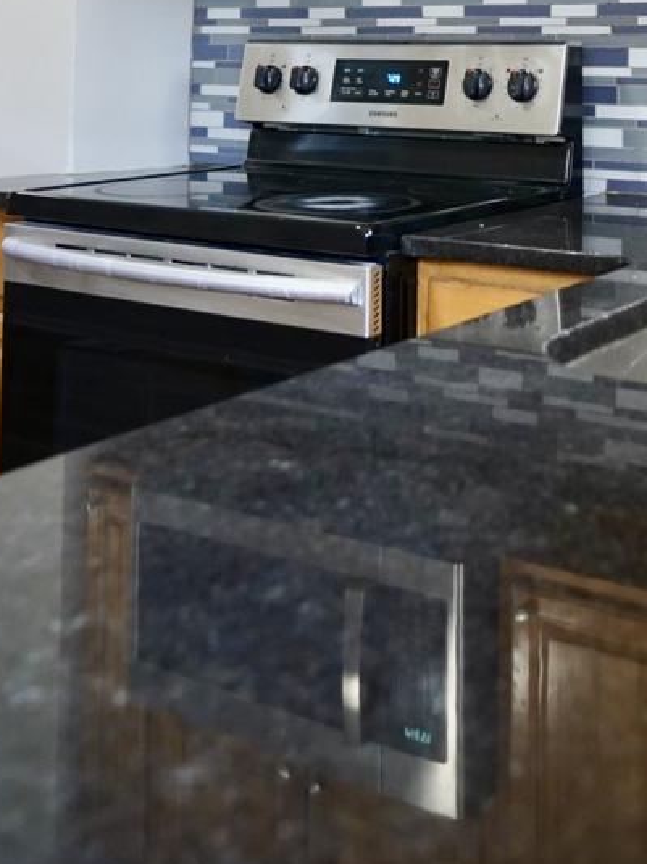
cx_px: 546
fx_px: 1172
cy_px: 5
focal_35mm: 47
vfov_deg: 36.5
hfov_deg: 29.9
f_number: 3.2
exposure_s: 1/160
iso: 1600
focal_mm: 17
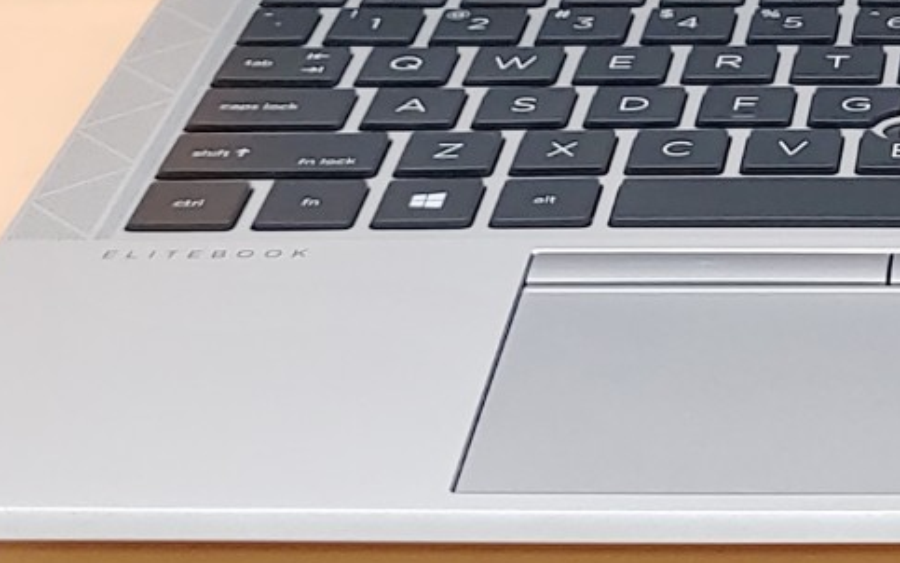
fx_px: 3410
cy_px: -268
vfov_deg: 9.2
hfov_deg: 14.6
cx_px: 1057
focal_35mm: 139
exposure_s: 1/120
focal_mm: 4.36
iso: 50
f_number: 1.8
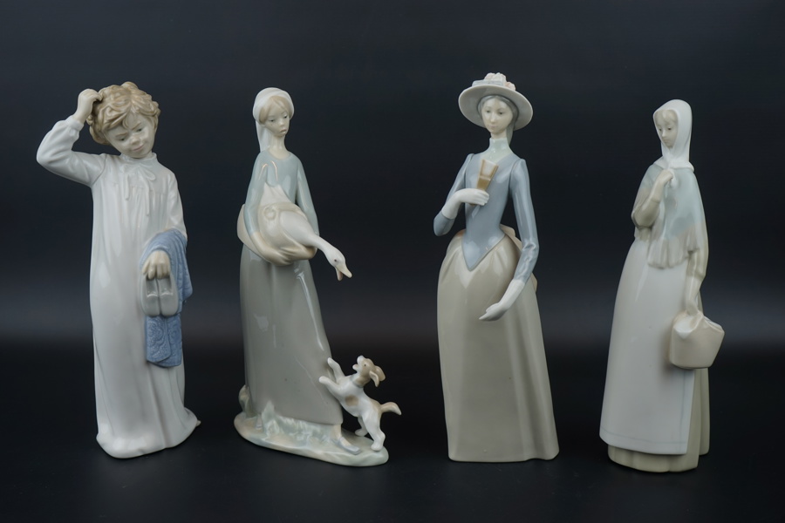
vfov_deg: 32.6
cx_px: 392
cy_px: 262
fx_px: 894
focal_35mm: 41
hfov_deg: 47.4
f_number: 6.3
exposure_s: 1/100
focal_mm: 41
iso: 100
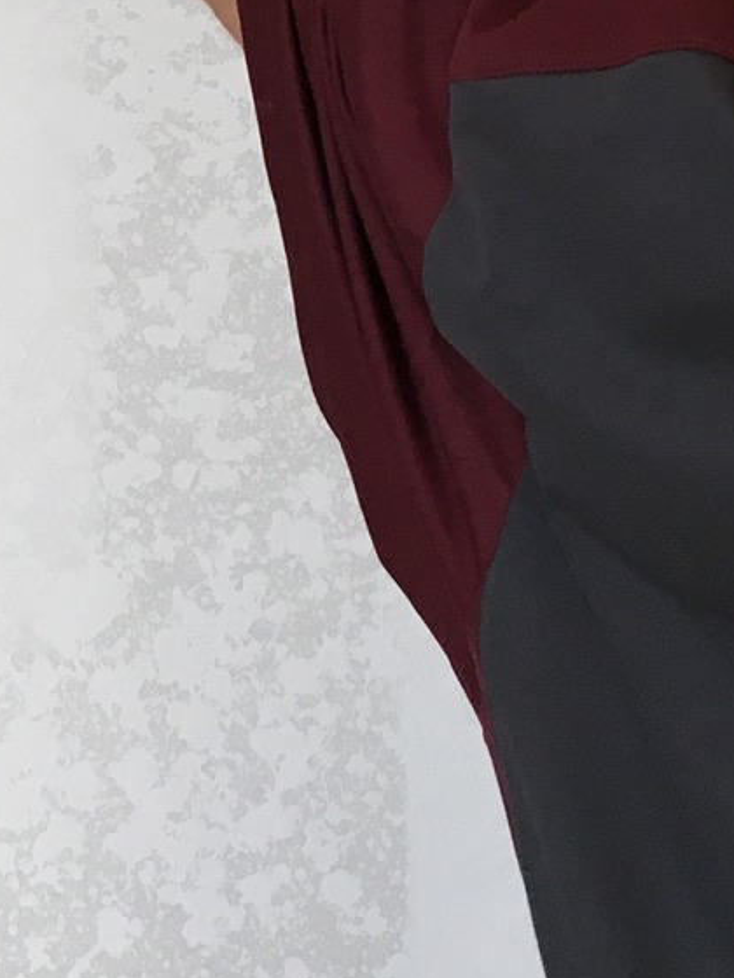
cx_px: -79
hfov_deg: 13.7
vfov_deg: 17.9
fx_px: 2997
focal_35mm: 106
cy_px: -103
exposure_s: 1/30
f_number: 2.2
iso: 25
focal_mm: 4.15
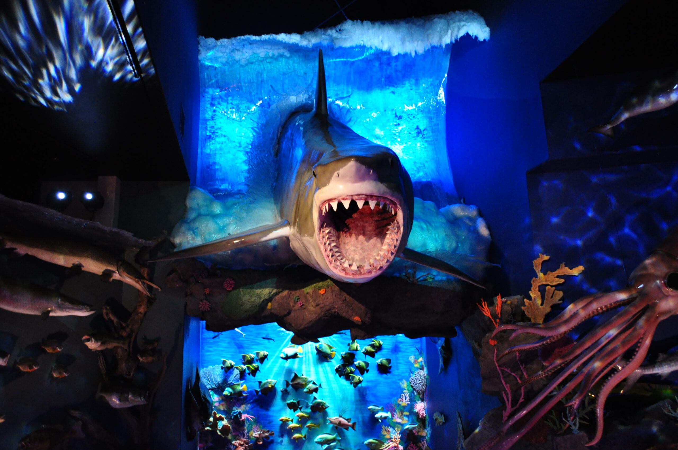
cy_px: 225
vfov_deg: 47.8
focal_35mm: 27
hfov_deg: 67.4
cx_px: 339
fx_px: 508
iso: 1600
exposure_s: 1/20
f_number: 3.5
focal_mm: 18
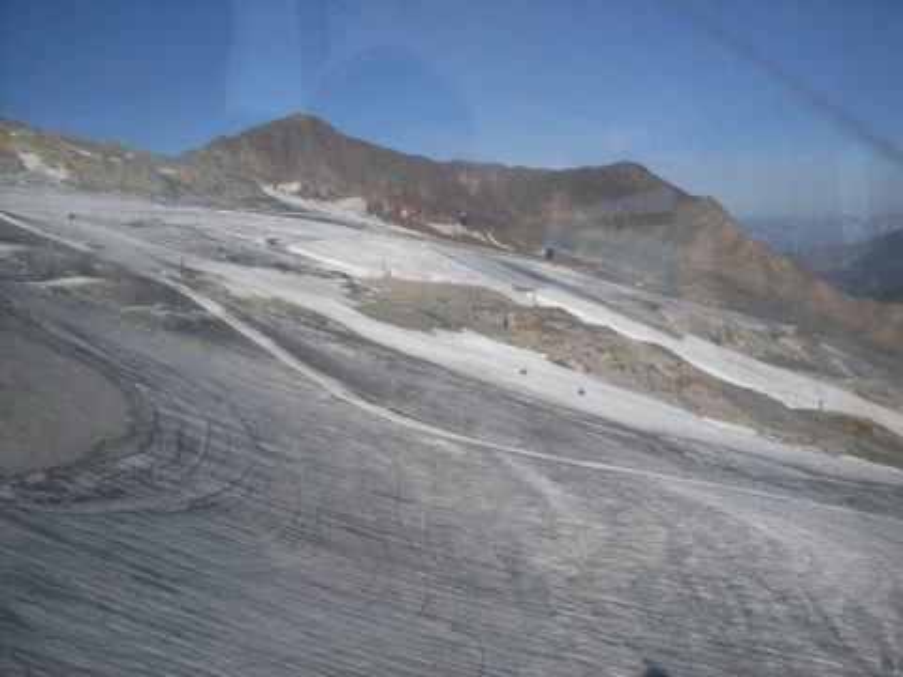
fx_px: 991
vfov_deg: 37.7
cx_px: 452
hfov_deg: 49.0
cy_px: 338
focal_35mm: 38
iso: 80
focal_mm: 6.3
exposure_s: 1/250
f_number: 8.4
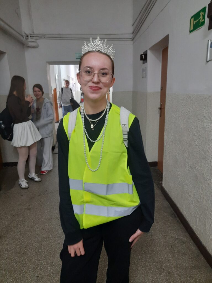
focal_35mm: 25
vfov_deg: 69.4
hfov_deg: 54.9
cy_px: 142
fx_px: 204
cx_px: 106
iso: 400
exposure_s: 1/25
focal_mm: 4.6
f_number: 2
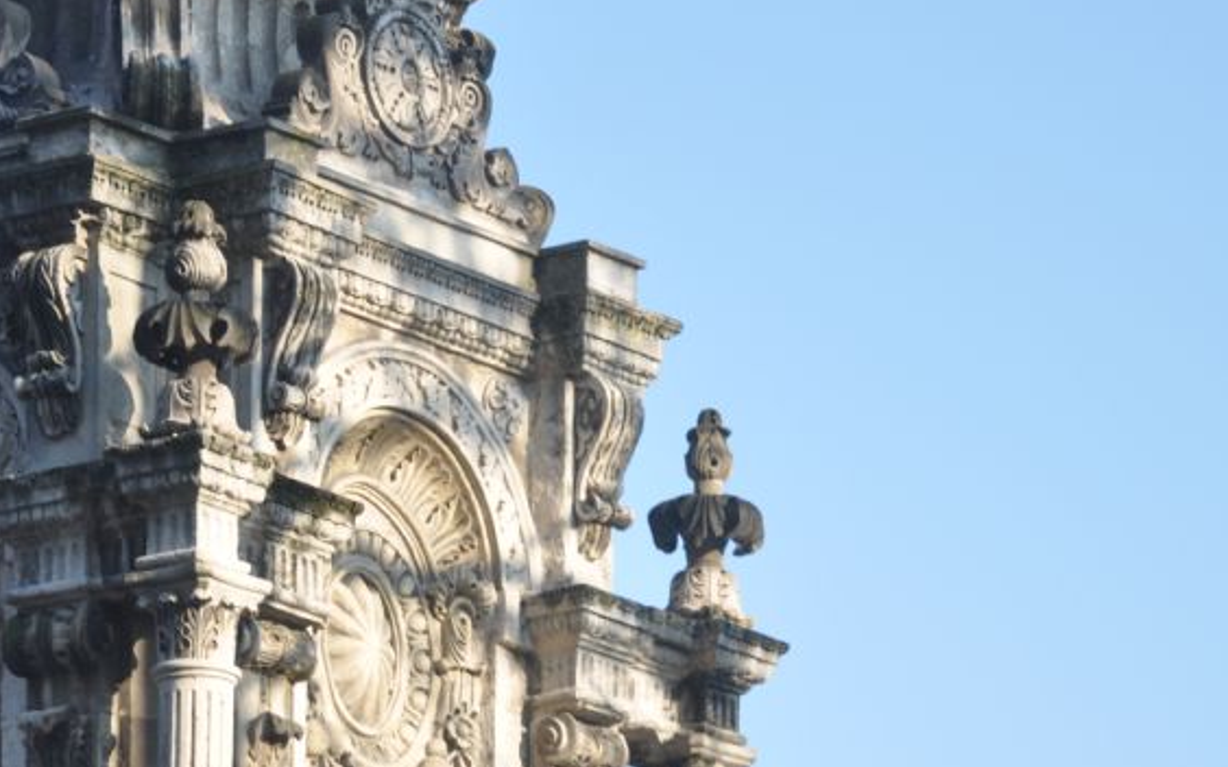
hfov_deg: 7.7
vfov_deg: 4.8
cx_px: 541
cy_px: 652
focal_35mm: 272
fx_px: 9104
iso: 200
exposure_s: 1/200
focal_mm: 98
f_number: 7.1
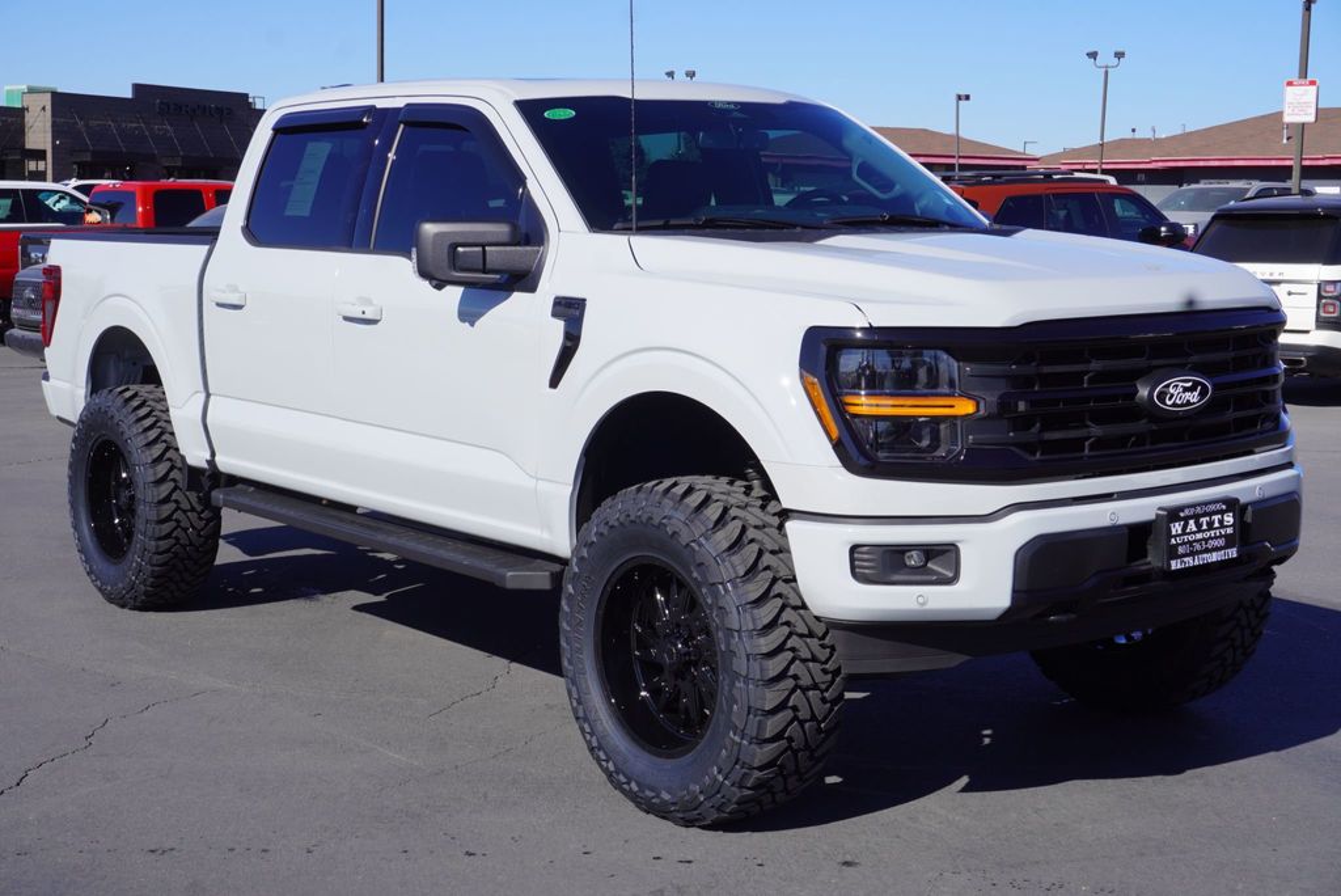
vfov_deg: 26.5
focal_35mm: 51
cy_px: 448
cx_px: 670
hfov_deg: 38.9
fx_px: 1901
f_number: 11
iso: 100
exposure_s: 1/160
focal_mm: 34
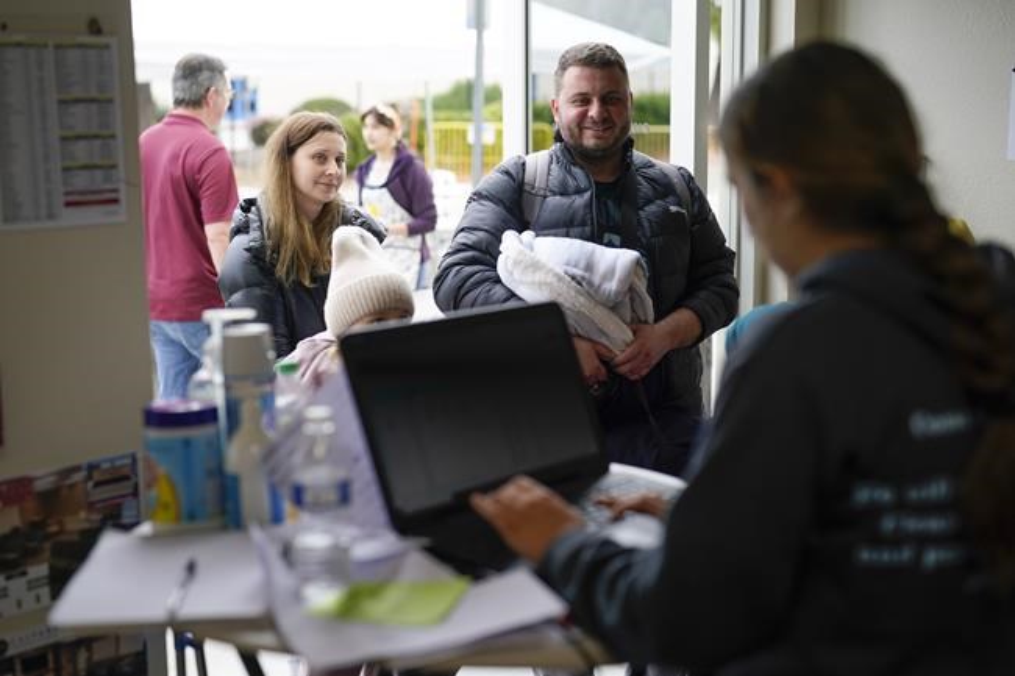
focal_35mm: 50
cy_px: 338
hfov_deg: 39.6
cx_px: 508
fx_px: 1409
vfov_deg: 27.0
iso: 200
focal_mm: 50
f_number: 2
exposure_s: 1/500
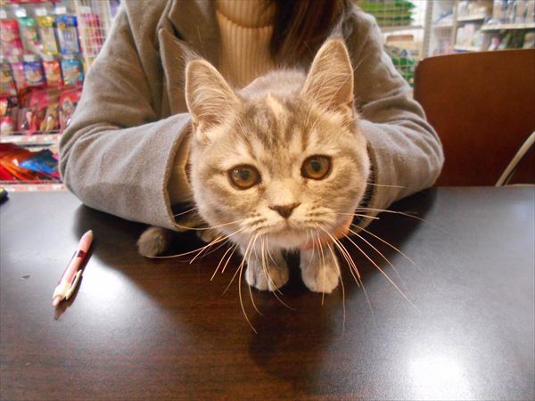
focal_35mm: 26
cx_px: 268
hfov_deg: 67.3
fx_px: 402
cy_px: 200
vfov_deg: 53.1
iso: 800
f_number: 3.2
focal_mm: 4.6
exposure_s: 1/60
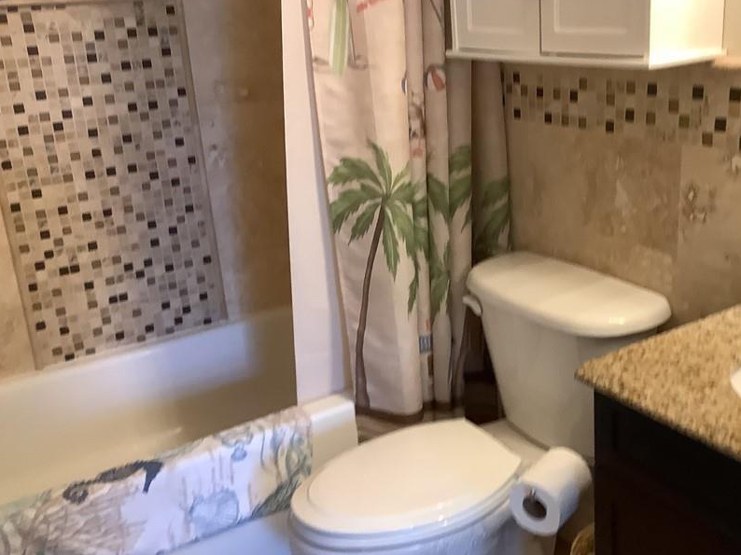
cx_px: 468
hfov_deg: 46.4
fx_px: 856
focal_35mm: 40
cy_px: 257
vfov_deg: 35.9
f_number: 2.4
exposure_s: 1/50
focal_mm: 3.3
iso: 200
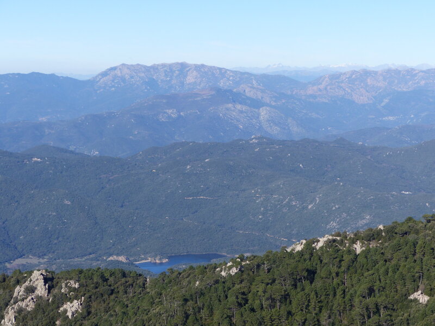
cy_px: 163
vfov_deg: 18.2
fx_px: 1018
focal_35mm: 81
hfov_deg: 24.1
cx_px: 218
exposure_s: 1/1000
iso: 100
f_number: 4
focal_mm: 14.5
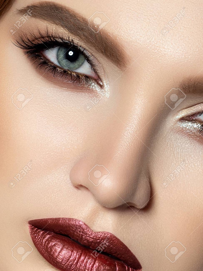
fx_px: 1173
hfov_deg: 9.9
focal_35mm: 150
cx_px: 102
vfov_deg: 13.2
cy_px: 136
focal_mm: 75
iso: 100
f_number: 7.1
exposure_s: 1/160
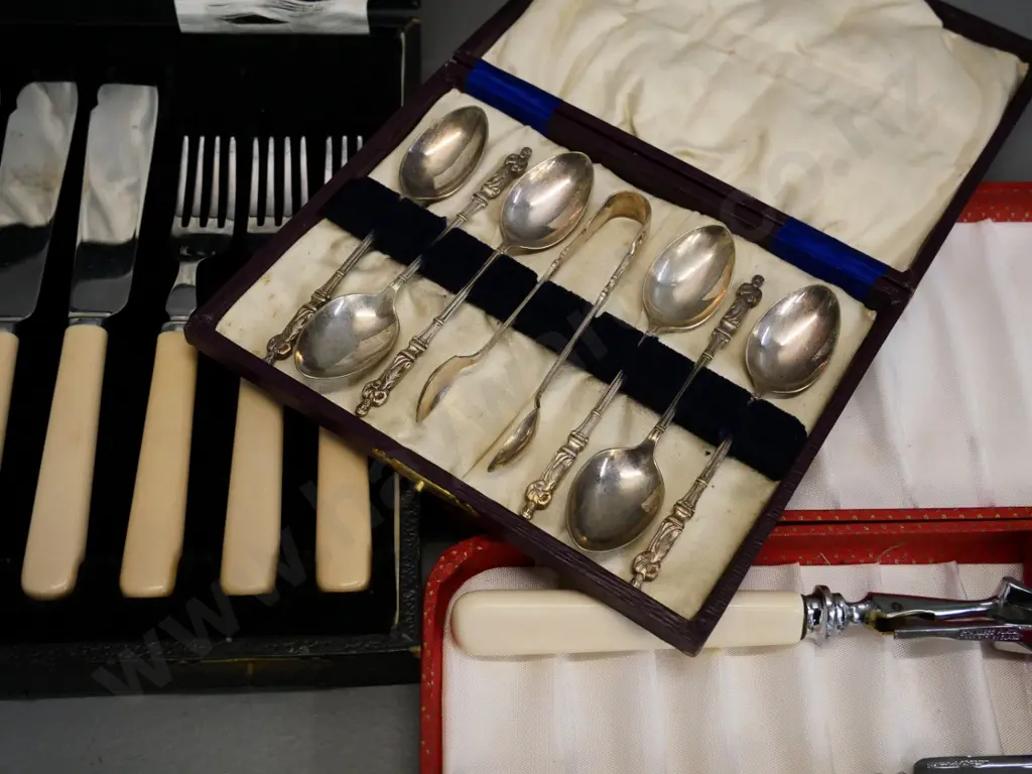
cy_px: 387
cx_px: 516
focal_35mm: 40
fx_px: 1193
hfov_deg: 46.8
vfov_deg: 36.0
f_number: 5.3
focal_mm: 20
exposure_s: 1/100
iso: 1600
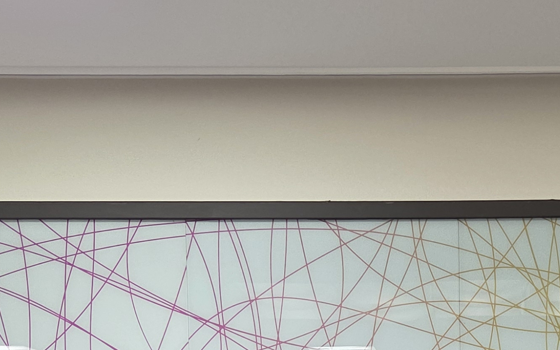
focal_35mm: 73
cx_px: 470
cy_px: 534
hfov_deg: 27.5
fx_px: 1114
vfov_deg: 16.2
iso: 320
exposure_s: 1/120
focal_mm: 5.4
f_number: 1.8
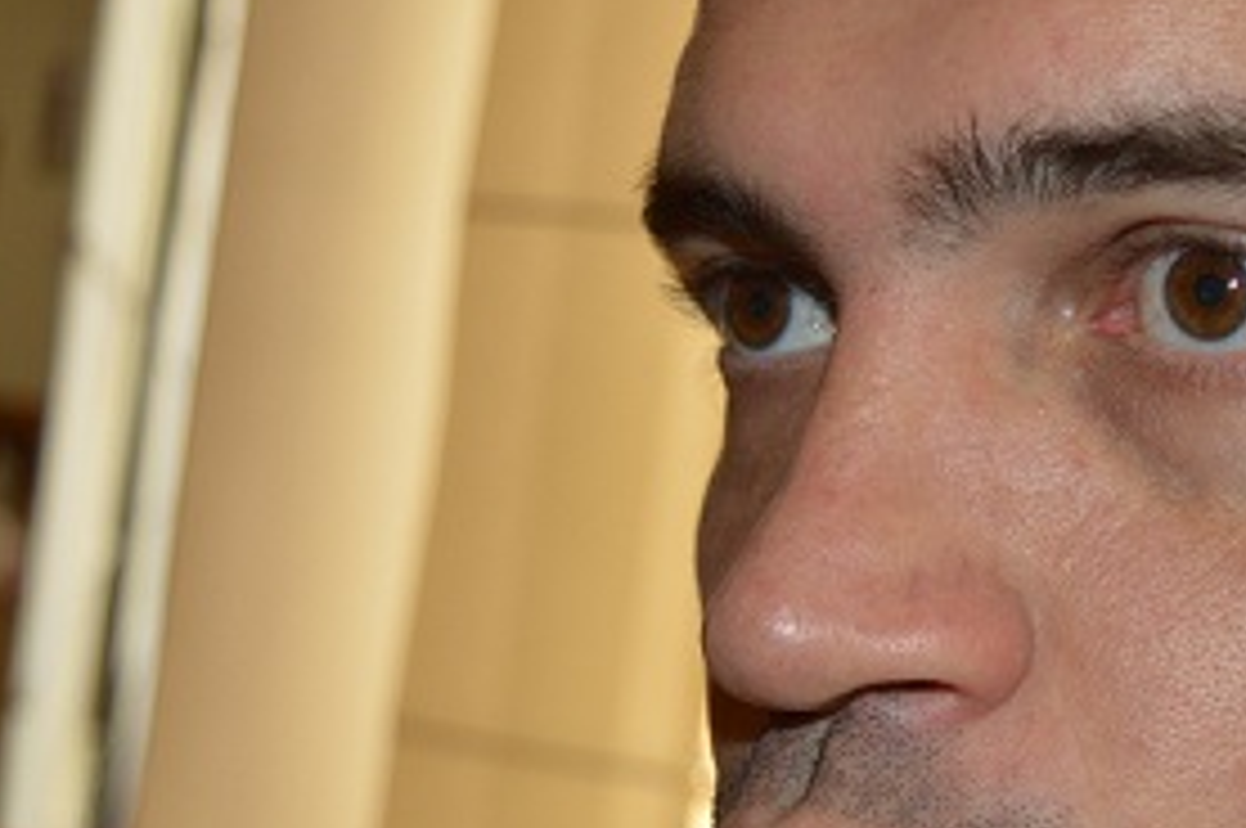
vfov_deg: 15.9
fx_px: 2947
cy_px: 682
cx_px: 960
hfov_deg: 23.6
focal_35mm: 85
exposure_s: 1/125
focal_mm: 23
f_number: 4
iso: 360
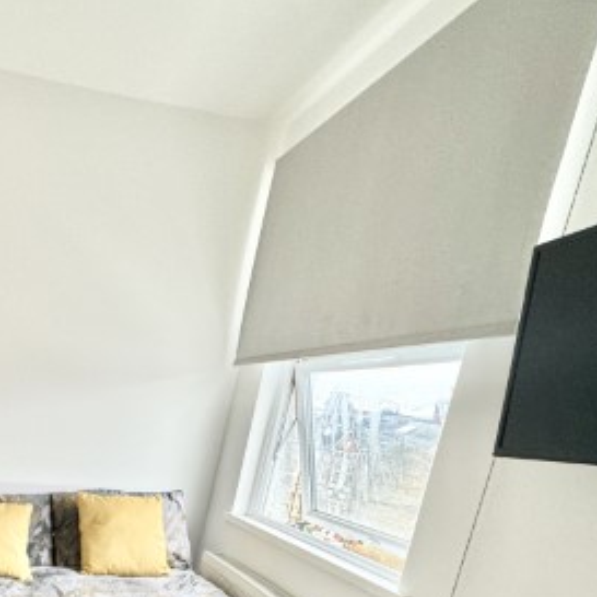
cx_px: 48
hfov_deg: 49.0
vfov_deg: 50.2
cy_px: 523
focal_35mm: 29
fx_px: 566
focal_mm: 2.22
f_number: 2.2
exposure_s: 1/99
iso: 160
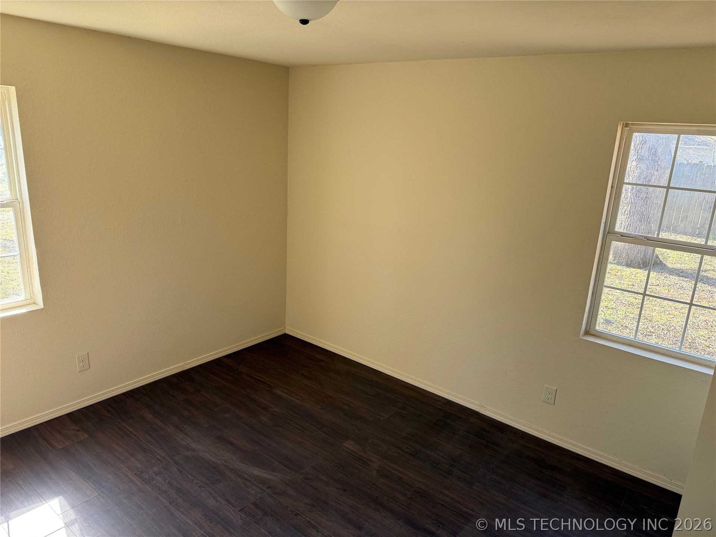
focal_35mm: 24
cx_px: 358
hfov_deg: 71.6
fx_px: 496
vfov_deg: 56.8
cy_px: 268
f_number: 1.78
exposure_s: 1/234
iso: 160
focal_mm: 6.76
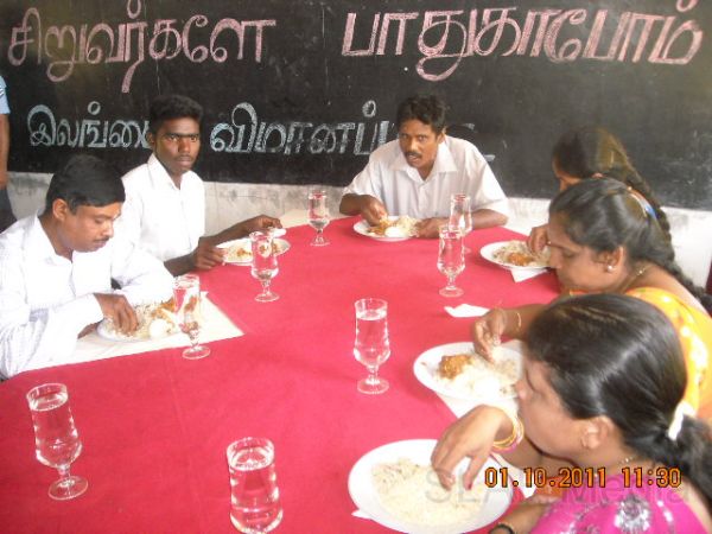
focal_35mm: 35
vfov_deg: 40.7
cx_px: 356
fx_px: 720
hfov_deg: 52.6
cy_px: 267
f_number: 2.8
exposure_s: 1/60
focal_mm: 5.7
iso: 400
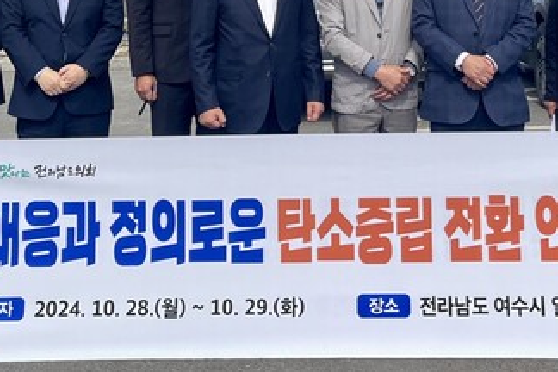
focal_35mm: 50
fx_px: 775
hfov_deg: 39.5
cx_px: 327
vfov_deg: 25.7
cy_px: 5
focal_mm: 5.1
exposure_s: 1/5000
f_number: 1.6
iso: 50
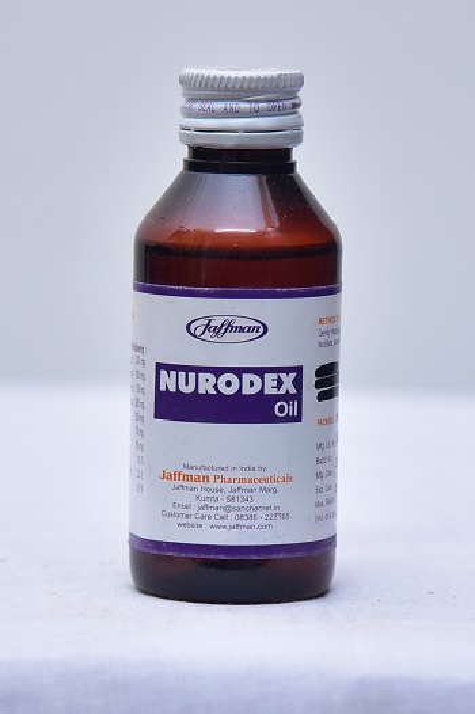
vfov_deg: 20.8
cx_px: 238
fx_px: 1942
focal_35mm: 98
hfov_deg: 13.9
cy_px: 357
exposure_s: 1/160
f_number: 4
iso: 1250
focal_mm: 98
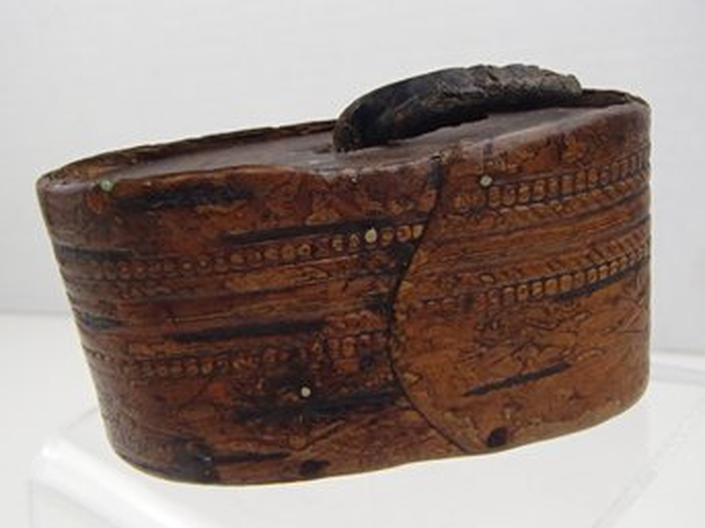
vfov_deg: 38.6
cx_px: 352
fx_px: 753
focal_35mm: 37
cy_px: 264
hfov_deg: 50.2
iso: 500
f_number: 4.7
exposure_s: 1/160
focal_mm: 6.64
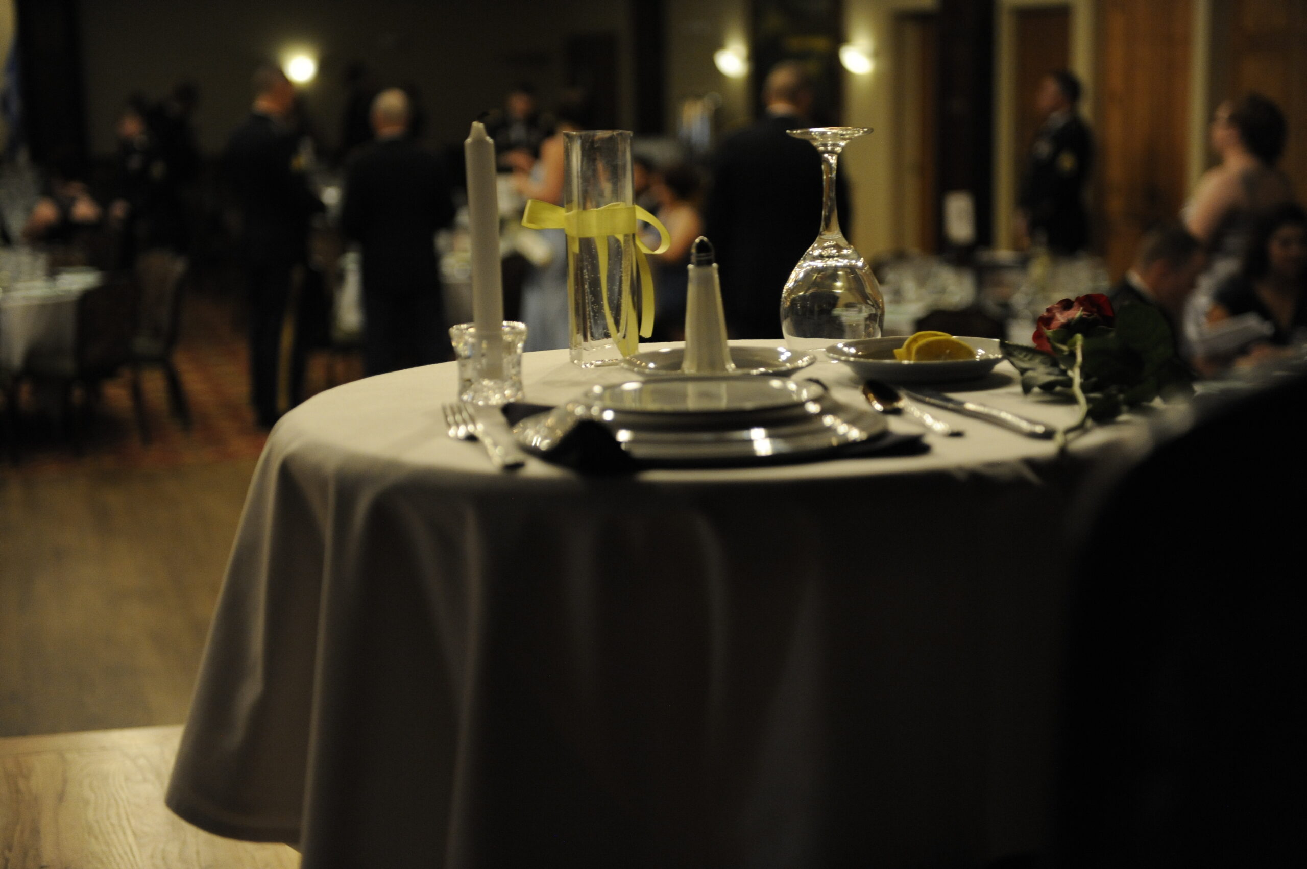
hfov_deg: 34.5
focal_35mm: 58
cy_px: 434
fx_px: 2104
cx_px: 654
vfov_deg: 23.3
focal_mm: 58
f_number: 2.8
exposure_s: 1/125
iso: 2500
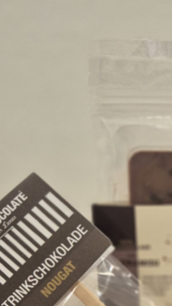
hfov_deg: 16.8
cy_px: 261
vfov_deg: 30.8
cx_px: 247
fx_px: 535
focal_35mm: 66
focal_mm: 5.4
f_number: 1.8
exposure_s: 1/100
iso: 200
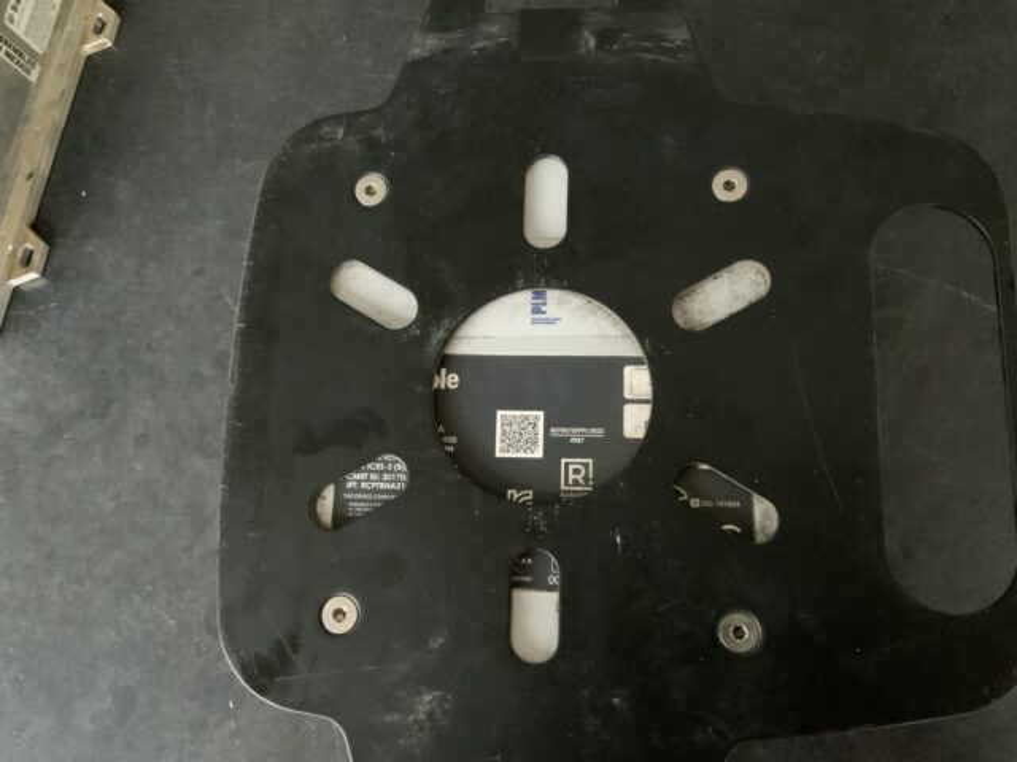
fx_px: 852
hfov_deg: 61.7
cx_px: 508
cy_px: 381
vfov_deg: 48.2
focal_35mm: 29
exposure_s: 1/18
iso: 640
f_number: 1.8
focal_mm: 3
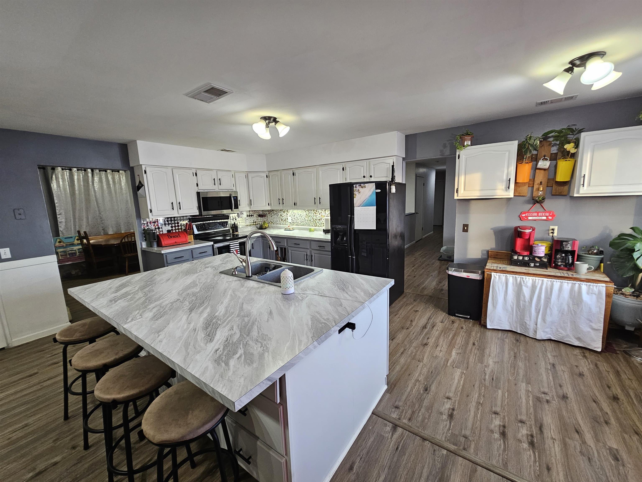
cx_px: 321
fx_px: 241
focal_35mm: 13
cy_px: 241
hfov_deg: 106.2
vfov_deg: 89.9
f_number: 2.2
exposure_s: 1/60
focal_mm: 2.2
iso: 160
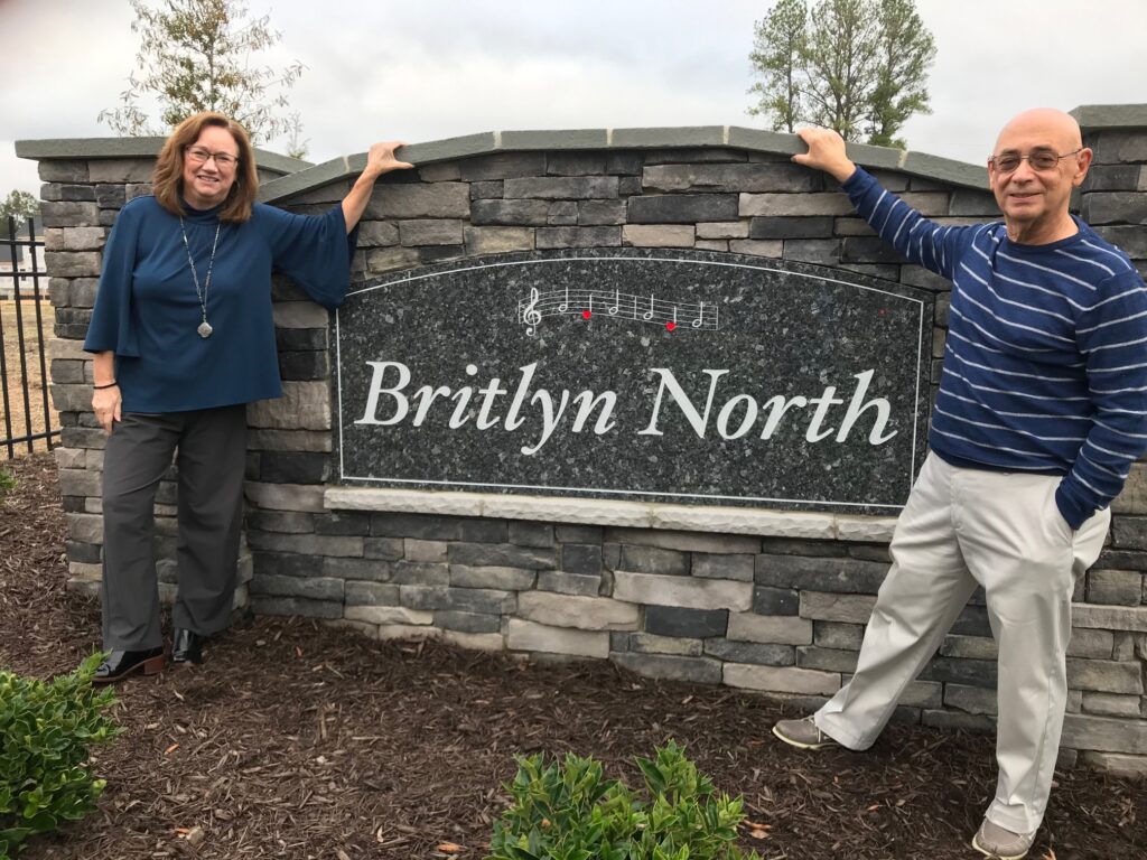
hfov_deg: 63.4
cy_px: 430
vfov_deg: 49.7
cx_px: 574
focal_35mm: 28
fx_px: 928
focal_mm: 3.99
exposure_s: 1/60
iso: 25
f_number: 1.8
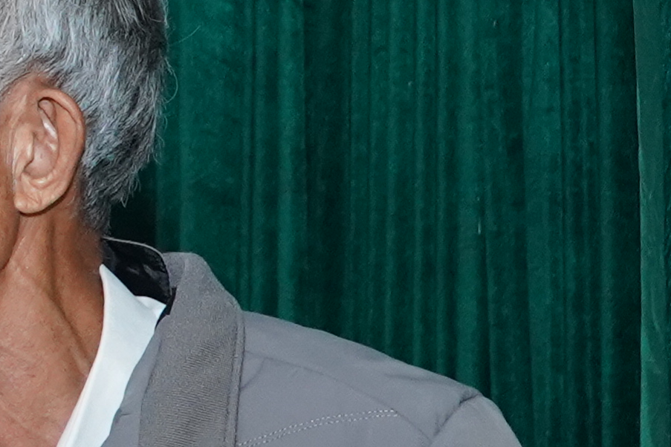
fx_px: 3411
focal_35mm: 183
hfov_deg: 10.3
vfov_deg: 7.5
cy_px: 12
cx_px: -680
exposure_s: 1/100
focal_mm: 28
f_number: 8
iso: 3200
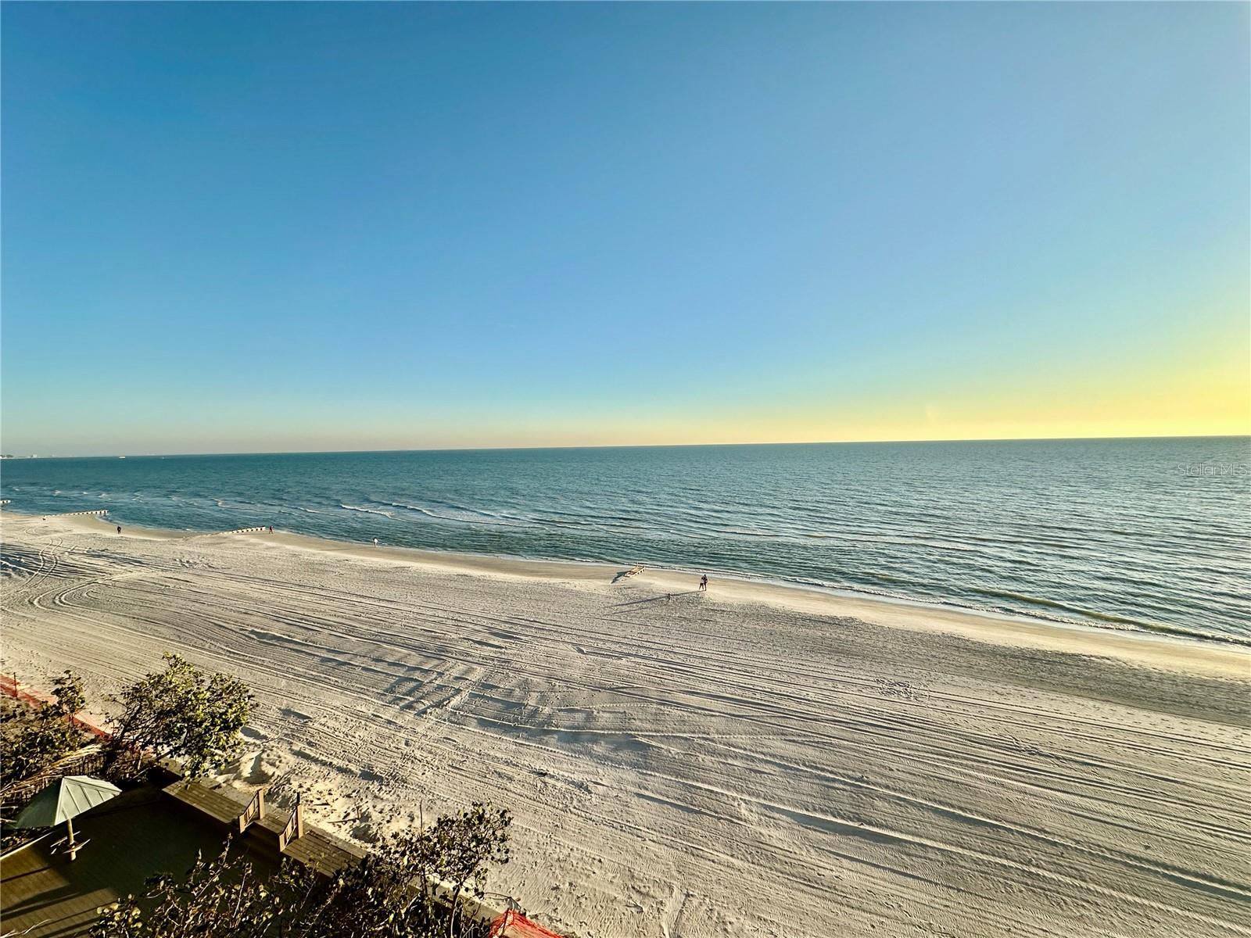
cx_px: 626
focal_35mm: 14
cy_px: 469
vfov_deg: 85.7
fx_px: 506
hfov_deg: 102.1
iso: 50
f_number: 2.2
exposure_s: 1/2020
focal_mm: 2.22
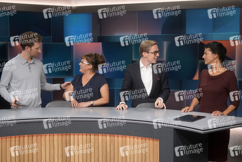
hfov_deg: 42.7
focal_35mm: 46
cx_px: 119
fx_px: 309
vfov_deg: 29.2
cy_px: 81
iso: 640
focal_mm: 30
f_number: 2.2
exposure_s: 1/200
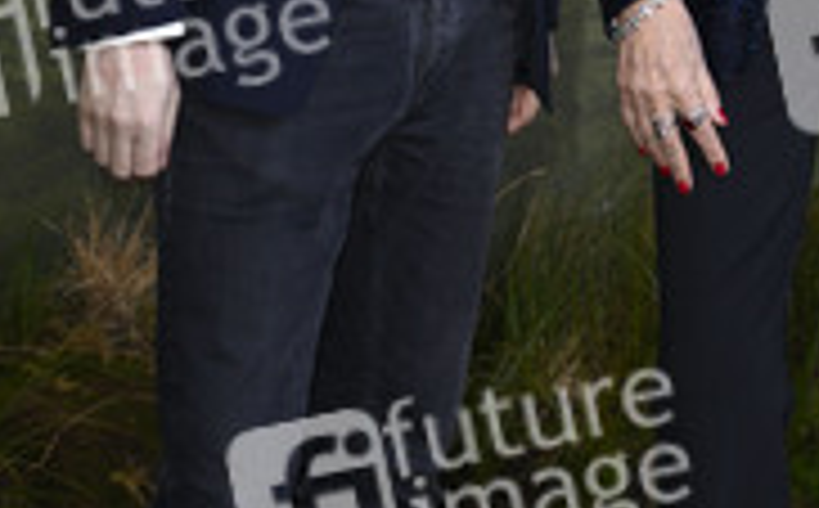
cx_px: 590
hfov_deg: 11.4
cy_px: -198
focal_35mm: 184
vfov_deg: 7.0
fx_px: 4099
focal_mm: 82
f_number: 5.6
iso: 640
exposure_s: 1/250
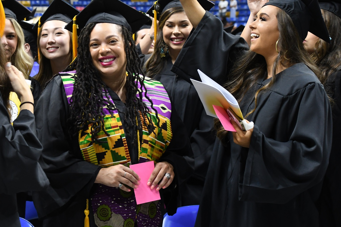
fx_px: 919
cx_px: 113
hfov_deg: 21.0
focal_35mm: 97
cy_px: 69
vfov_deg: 14.1
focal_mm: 44
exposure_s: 1/80
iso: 1250
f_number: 5
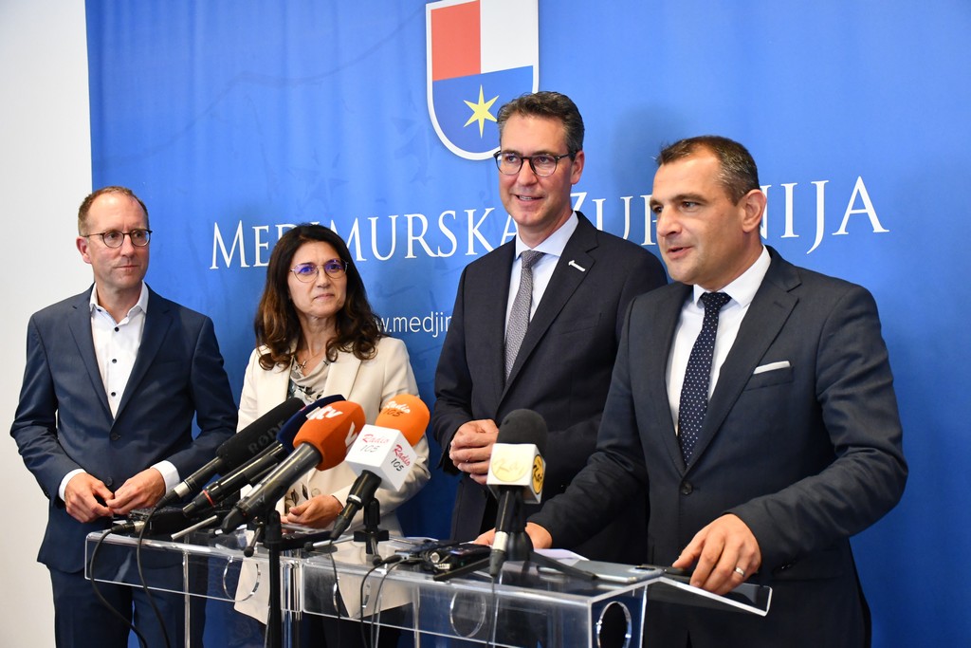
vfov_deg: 26.5
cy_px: 324
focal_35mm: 51
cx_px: 486
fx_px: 1376
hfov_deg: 38.9
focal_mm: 34
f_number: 4.2
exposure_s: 1/125
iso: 3200
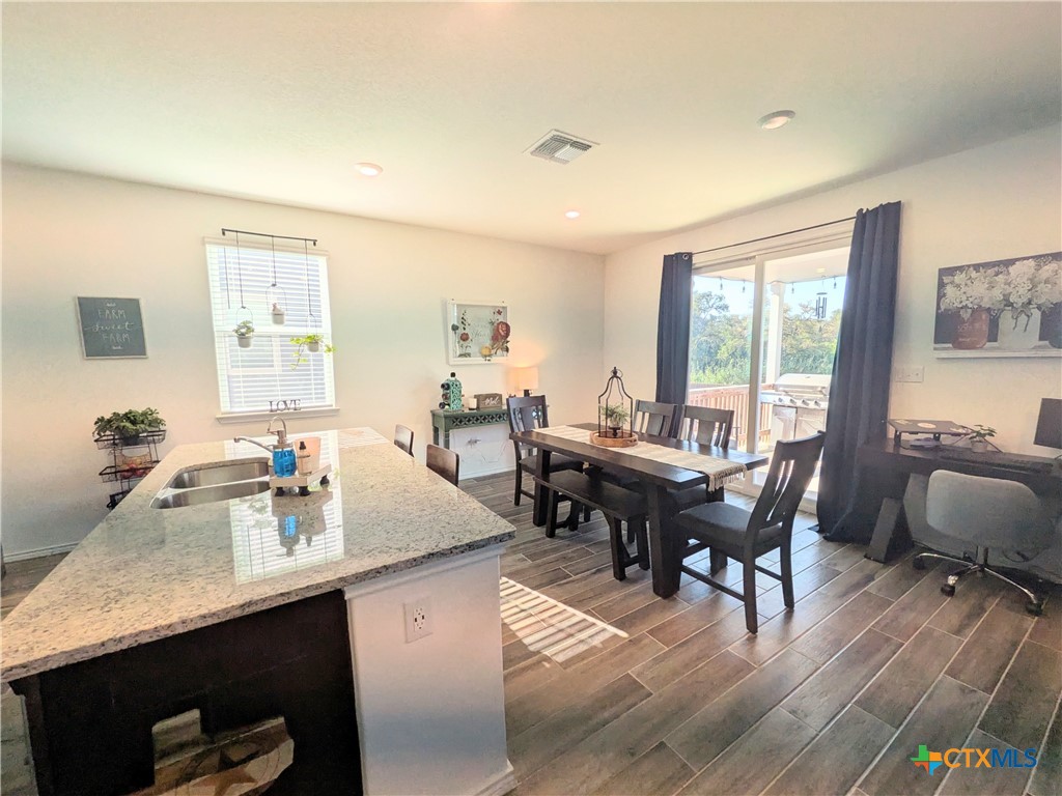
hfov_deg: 102.1
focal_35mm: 14
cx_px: 531
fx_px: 430
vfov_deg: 85.7
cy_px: 398
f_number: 2.2
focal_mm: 1.83
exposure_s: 1/284
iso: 39
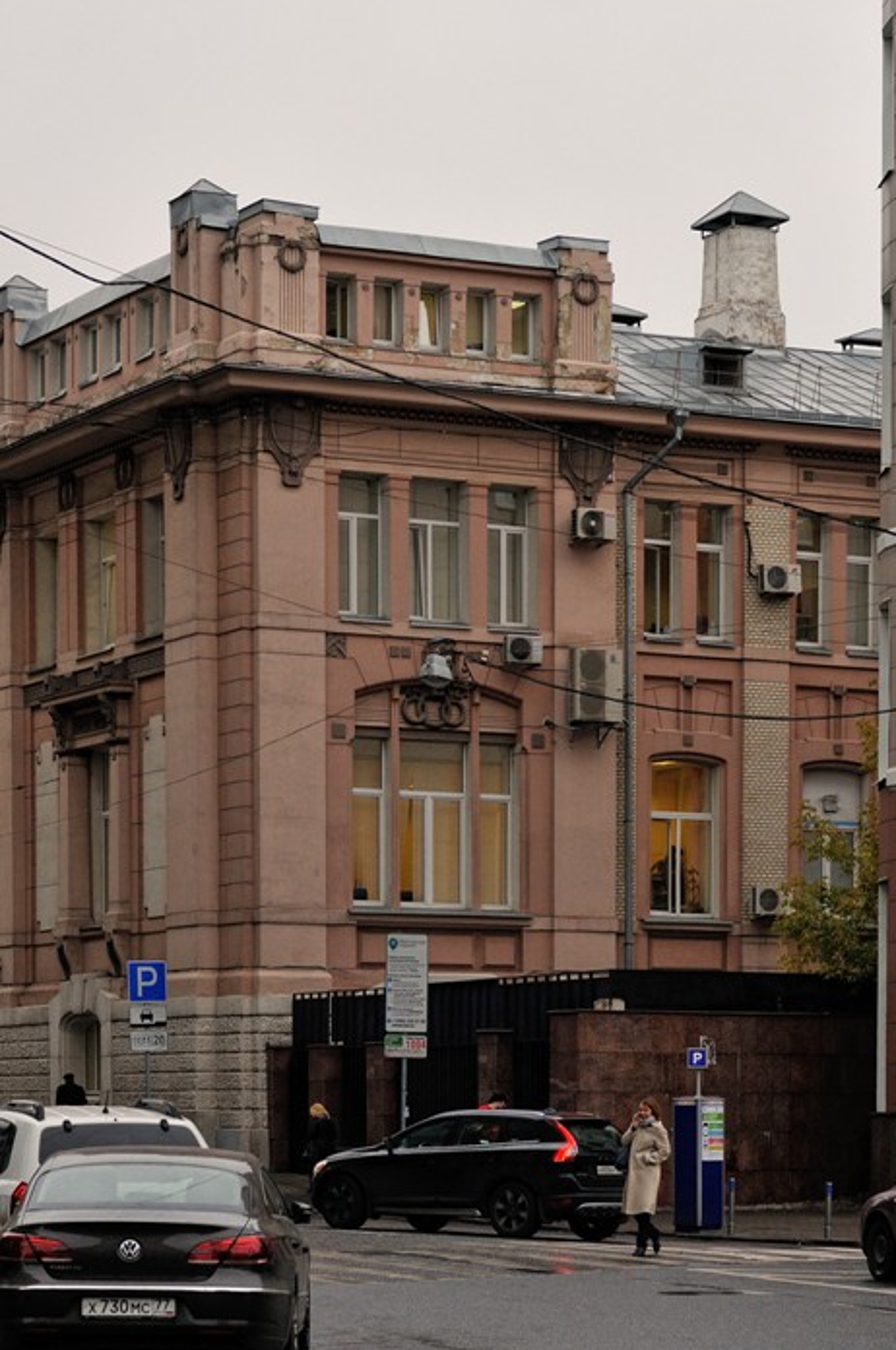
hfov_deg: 14.1
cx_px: 517
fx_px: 3632
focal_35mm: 97
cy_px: 663
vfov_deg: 21.1
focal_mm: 50
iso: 400
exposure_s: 1/400
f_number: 3.2
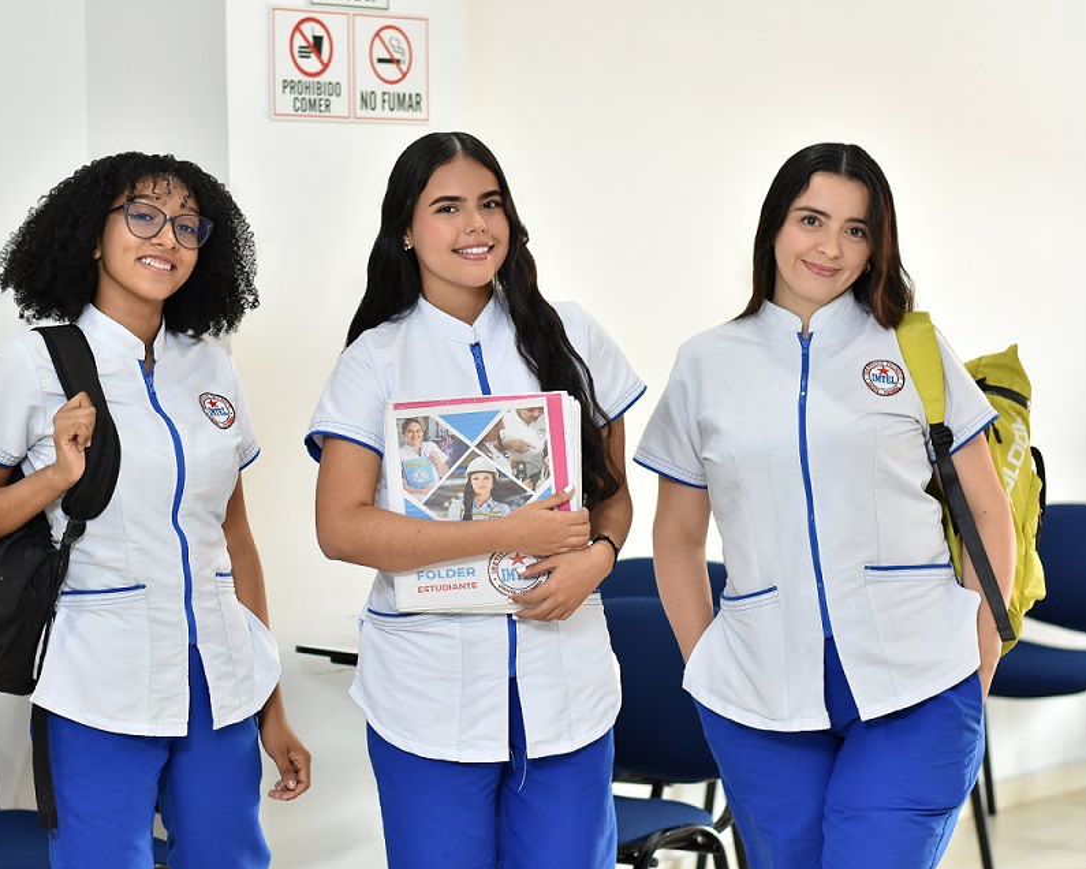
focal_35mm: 85
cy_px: 434
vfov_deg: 18.1
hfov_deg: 22.5
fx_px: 2732
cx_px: 473
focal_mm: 50
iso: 800
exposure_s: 1/100
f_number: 2.5
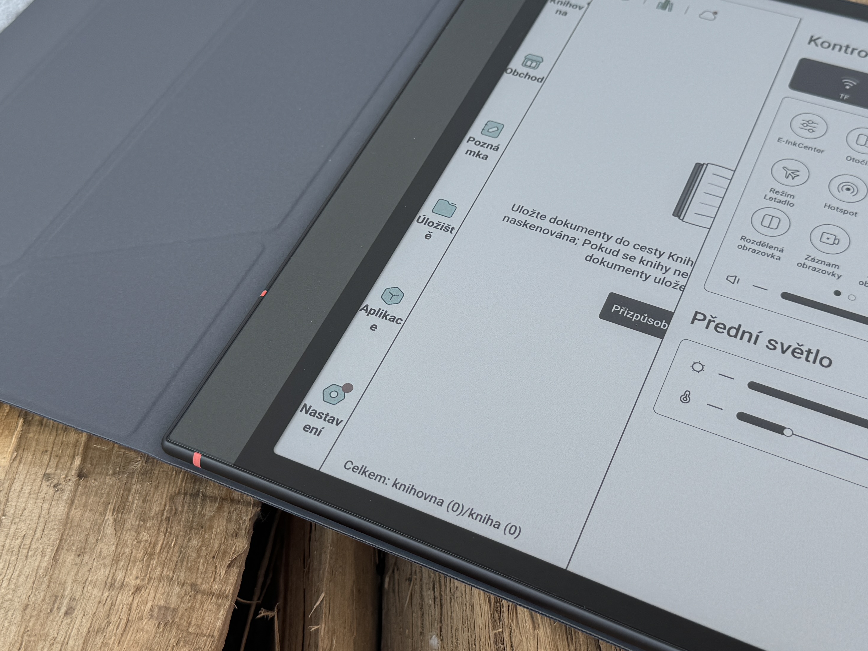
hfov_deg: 40.4
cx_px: 457
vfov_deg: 30.8
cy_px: 261
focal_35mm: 47
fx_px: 1179
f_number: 1.78
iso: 80
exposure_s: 1/900
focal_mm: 6.76
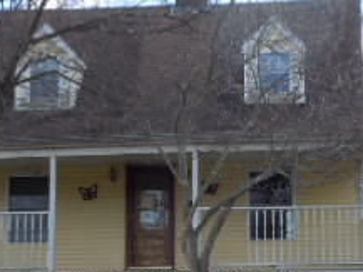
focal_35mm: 115
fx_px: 1207
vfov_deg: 12.9
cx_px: 204
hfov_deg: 17.1
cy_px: 187
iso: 100
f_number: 4.3
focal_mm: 6.9
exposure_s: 1/160
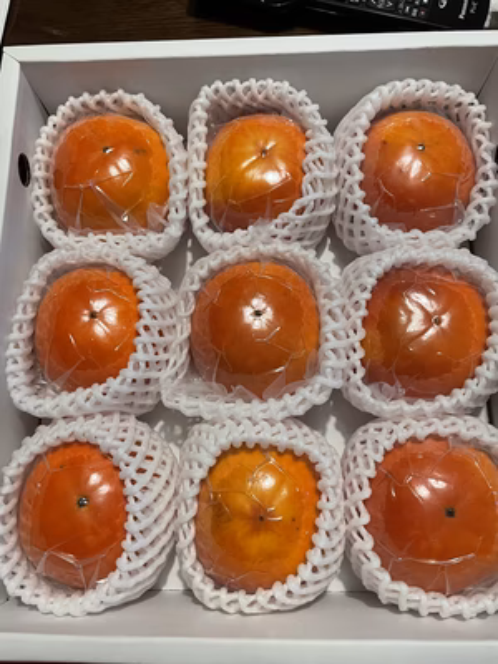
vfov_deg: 67.3
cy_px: 332
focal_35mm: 26
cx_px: 249
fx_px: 499
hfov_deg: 53.1
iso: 200
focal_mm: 4.2
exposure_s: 1/50
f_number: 1.6
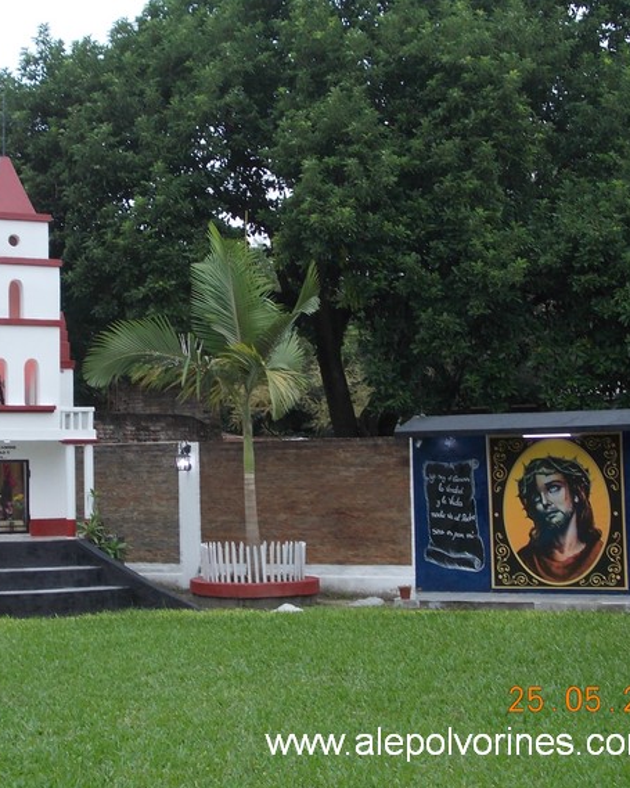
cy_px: 396
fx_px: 1562
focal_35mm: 67
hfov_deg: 22.7
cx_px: 222
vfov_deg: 28.3
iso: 80
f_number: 3.6
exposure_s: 1/40
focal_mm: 7.2
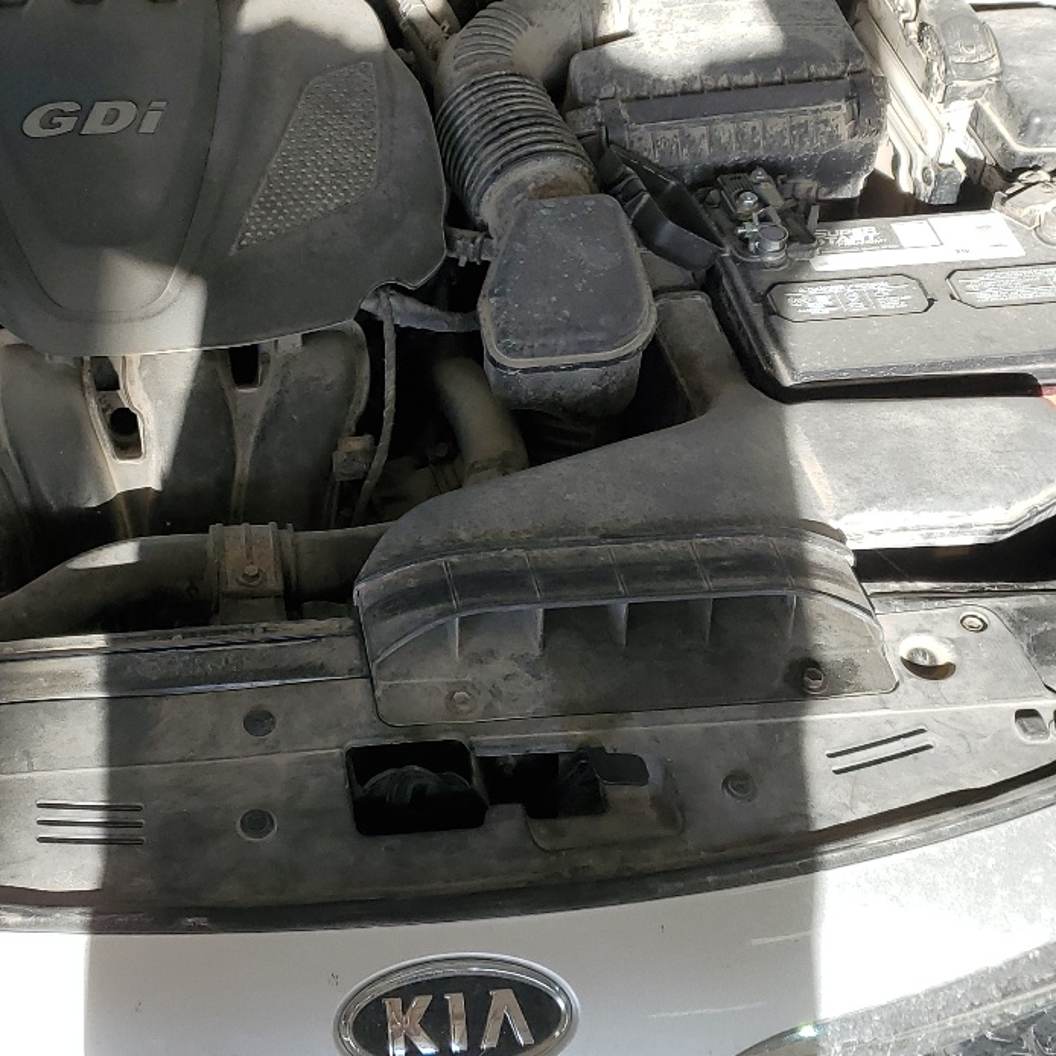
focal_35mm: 53
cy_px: 481
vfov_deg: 32.2
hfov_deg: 31.6
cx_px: 257
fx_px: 1829
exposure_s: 1/500
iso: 50
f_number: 1.5
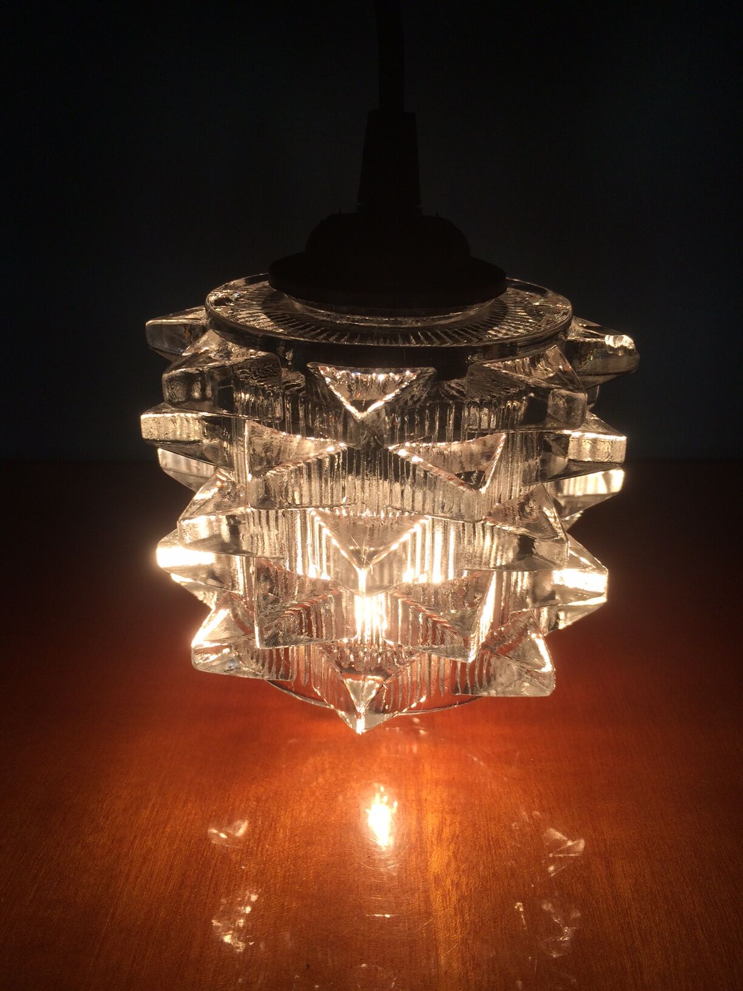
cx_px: 372
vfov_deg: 61.7
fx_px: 830
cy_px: 496
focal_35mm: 29
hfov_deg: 48.2
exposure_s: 1/1001
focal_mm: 4.15
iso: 32
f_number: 2.2
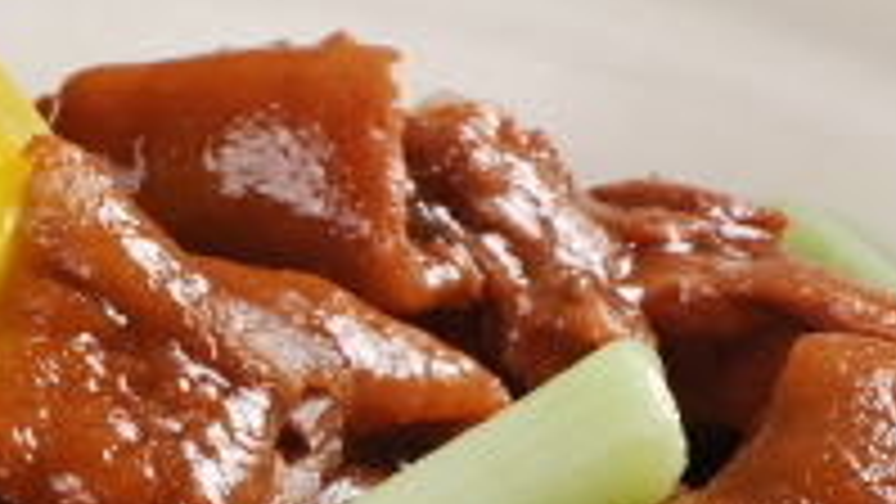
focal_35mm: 405
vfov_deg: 3.0
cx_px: -329
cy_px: 992
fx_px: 9623
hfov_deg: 5.3
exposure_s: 1/125
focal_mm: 50
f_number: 13
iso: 100
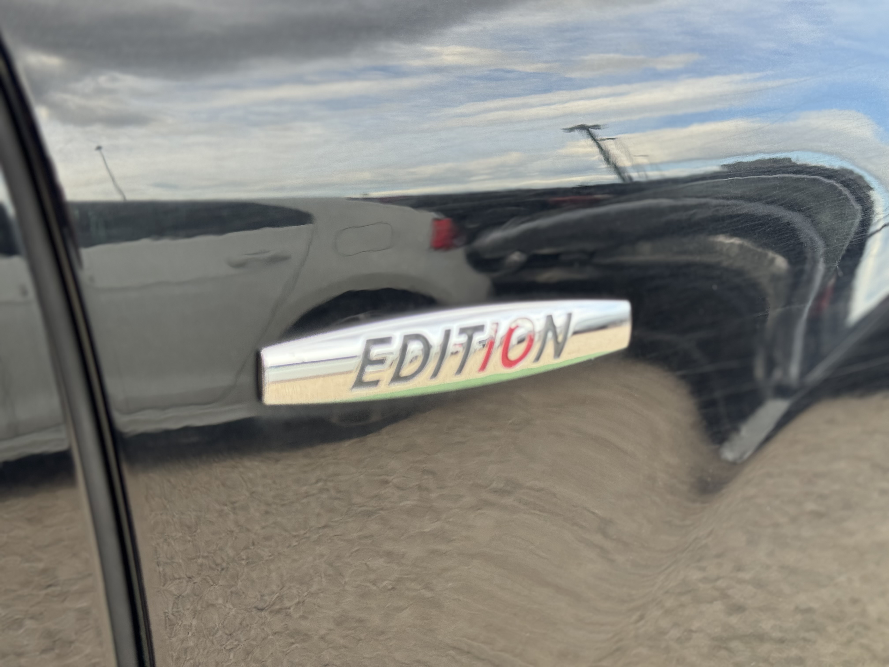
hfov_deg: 39.7
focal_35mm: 48
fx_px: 1233
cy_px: 334
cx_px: 444
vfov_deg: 30.3
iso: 64
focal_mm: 6.76
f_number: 1.78
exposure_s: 1/354
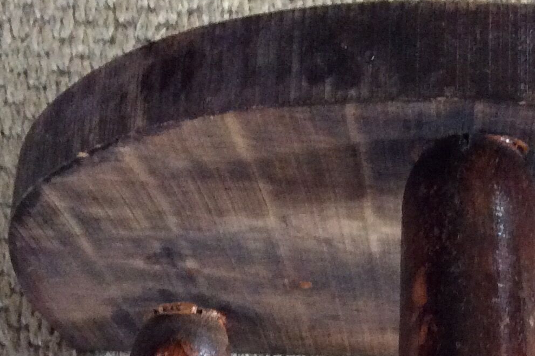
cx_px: 406
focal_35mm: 87
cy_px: 379
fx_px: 1293
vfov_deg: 15.3
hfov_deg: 23.1
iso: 320
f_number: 2.4
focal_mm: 3.3
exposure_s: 1/17
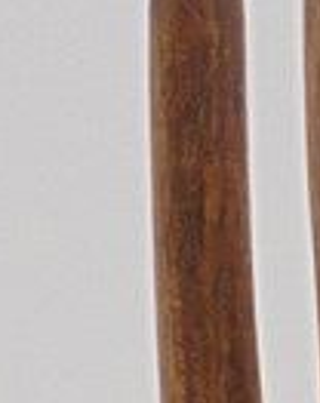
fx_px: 2081
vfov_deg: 9.9
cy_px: 911
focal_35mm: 175
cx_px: 555
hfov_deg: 8.5
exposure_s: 1/60
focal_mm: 4.6
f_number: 3.5
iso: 100
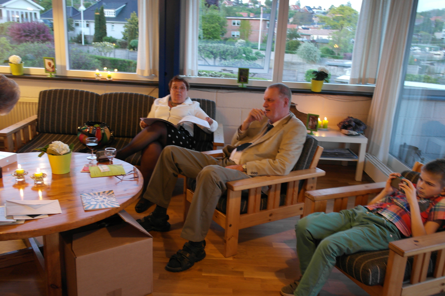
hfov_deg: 57.2
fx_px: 408
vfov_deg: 40.0
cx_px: 222
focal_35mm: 33
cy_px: 148
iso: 800
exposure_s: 1/20
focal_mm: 22
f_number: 3.5
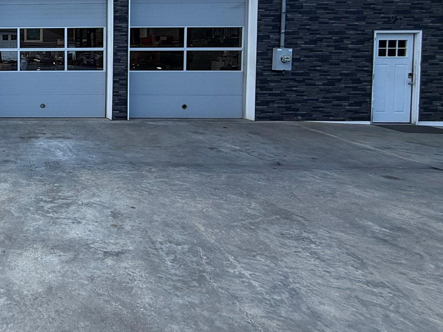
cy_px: 70
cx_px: 7
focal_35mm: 30
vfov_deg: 44.7
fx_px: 384
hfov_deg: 49.7
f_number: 2.2
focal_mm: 2.22
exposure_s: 1/455
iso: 64
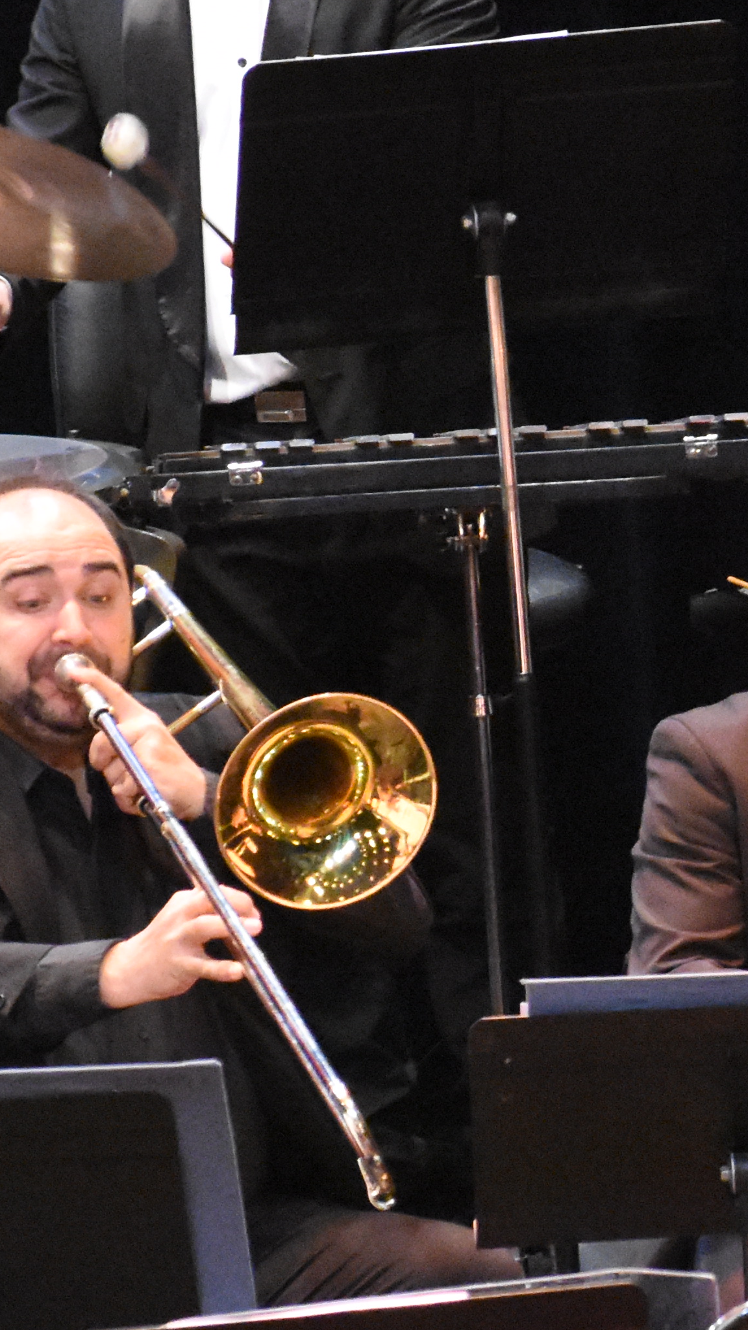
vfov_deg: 2.8
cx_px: 1271
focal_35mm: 760
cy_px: 640
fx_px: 26781
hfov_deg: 1.6
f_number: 5.6
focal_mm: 165
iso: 10000
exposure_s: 1/160
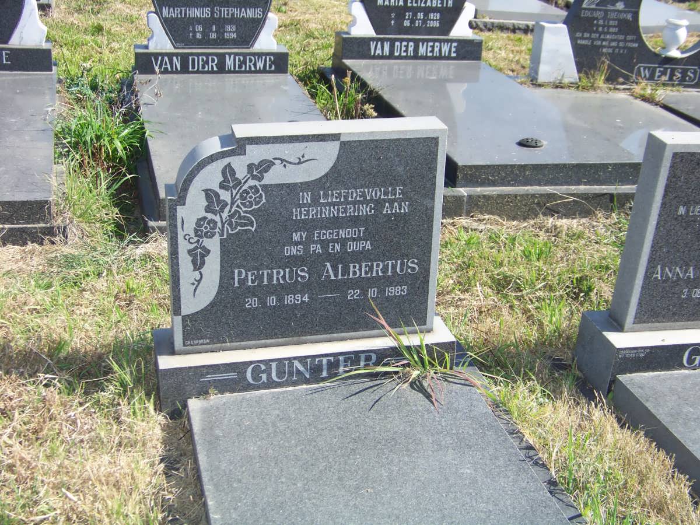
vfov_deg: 29.7
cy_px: 262
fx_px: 991
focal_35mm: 49
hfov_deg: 38.9
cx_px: 350
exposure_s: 1/500
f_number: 2.8
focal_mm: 7.6
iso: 64
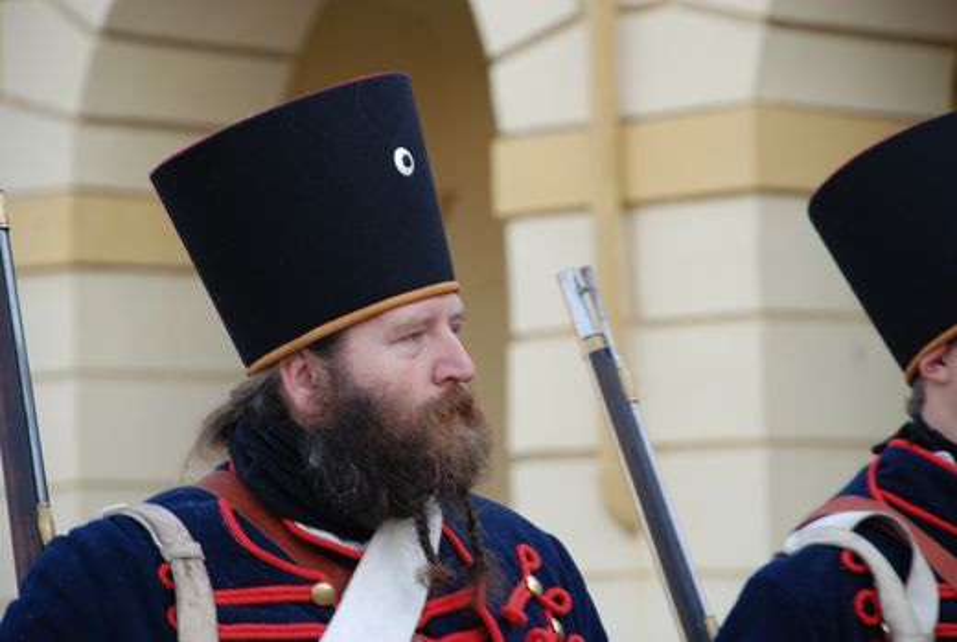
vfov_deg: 6.8
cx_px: 478
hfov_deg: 10.1
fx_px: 5394
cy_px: 321
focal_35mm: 202
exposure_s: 1/125
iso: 320
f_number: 5.6
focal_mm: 135
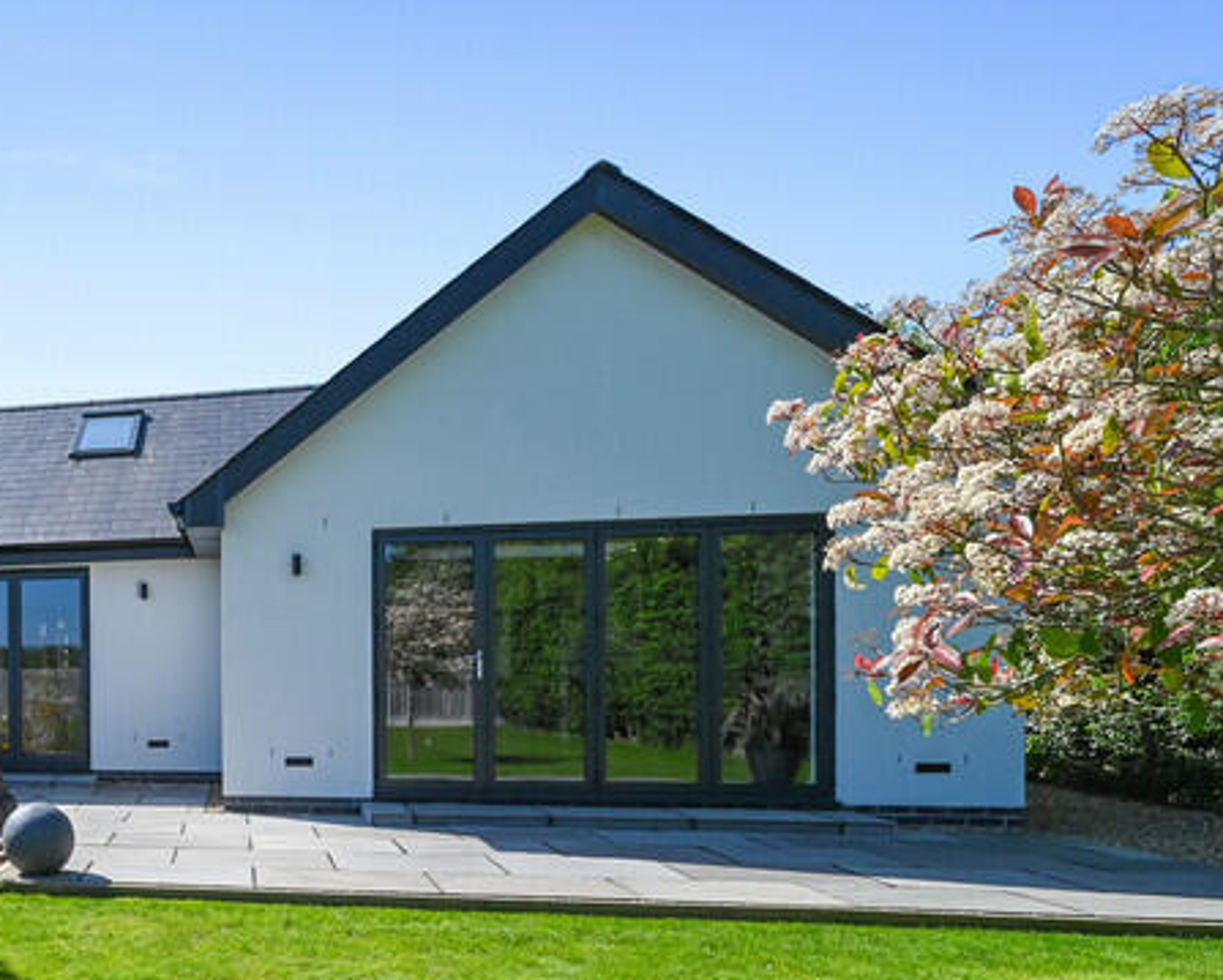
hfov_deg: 47.2
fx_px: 1087
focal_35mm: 30
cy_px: 684
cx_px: -41
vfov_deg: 47.4
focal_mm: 14
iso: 400
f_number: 11
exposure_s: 1/60
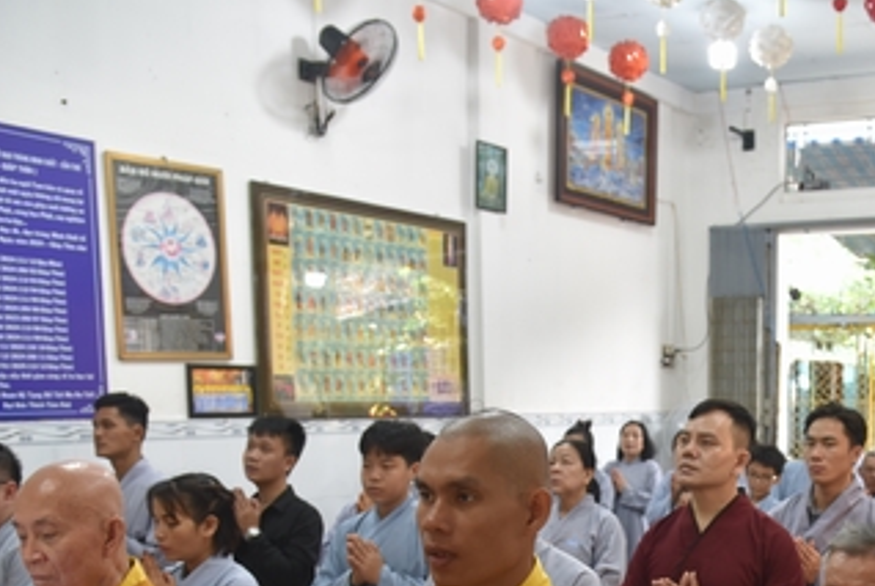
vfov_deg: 26.3
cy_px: 575
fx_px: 1193
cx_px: 790
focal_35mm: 49
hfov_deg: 37.6
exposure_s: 1/60
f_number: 4
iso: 500
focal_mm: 24
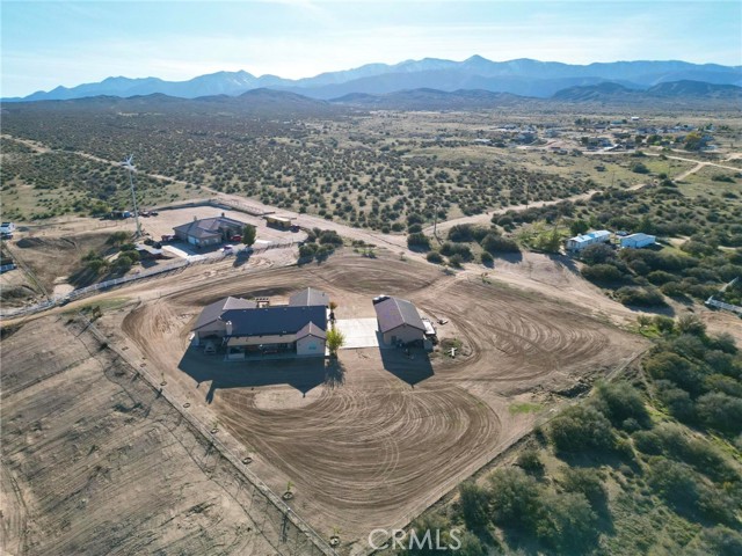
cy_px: 278
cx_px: 371
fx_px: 514
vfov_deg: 56.8
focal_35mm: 24
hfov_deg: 71.6
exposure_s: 1/3000
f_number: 1.7
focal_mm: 6.72
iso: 200
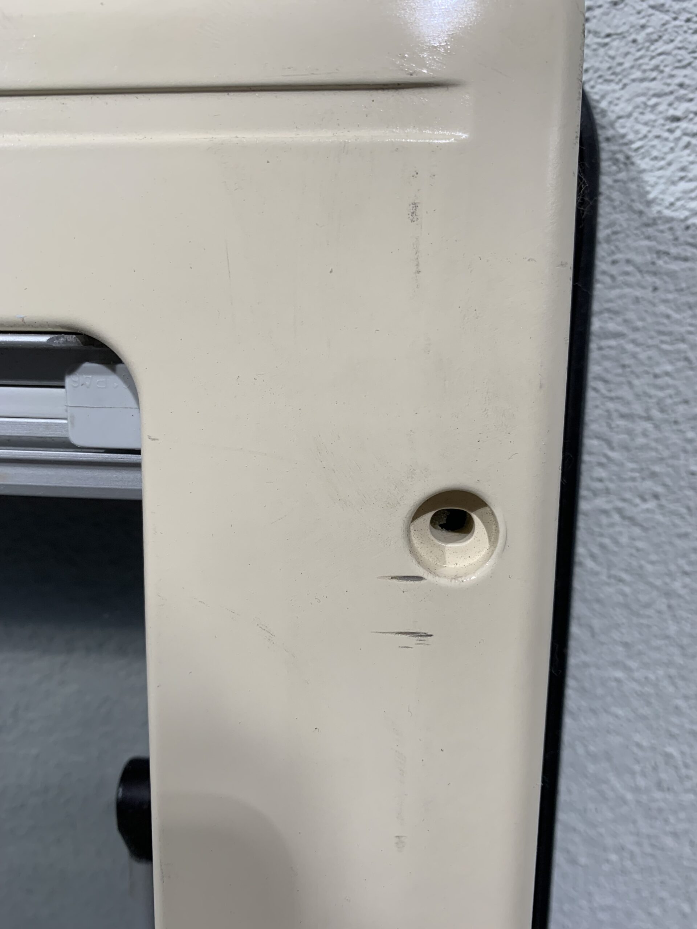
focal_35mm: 26
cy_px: 464
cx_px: 348
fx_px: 698
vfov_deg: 67.3
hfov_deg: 53.1
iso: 50
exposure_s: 1/121
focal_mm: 4.25
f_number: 1.8
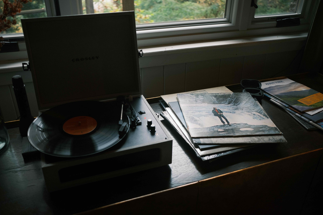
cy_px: 108
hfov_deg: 54.4
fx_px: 314
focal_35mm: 35
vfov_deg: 37.9
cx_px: 162
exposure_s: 1/60
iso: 400
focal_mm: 23
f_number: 2.8
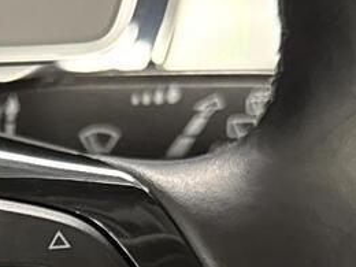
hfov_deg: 14.6
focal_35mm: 133
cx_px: -12
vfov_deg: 10.9
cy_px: 361
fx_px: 1368
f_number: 1.78
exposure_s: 1/33
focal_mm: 6.76
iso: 800
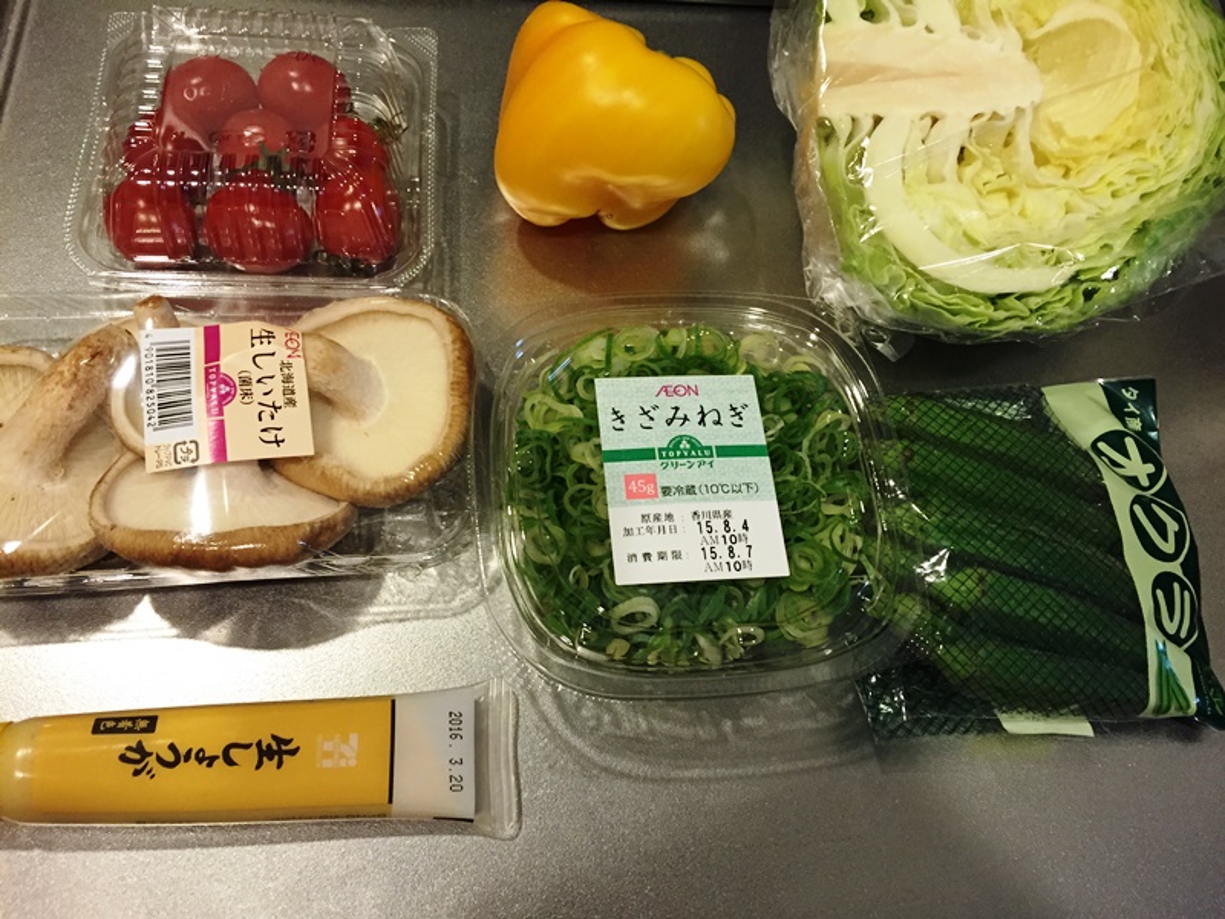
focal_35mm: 29
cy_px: 460
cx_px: 612
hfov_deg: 61.7
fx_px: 1026
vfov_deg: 48.2
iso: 160
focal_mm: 4.15
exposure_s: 1/30
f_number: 2.2
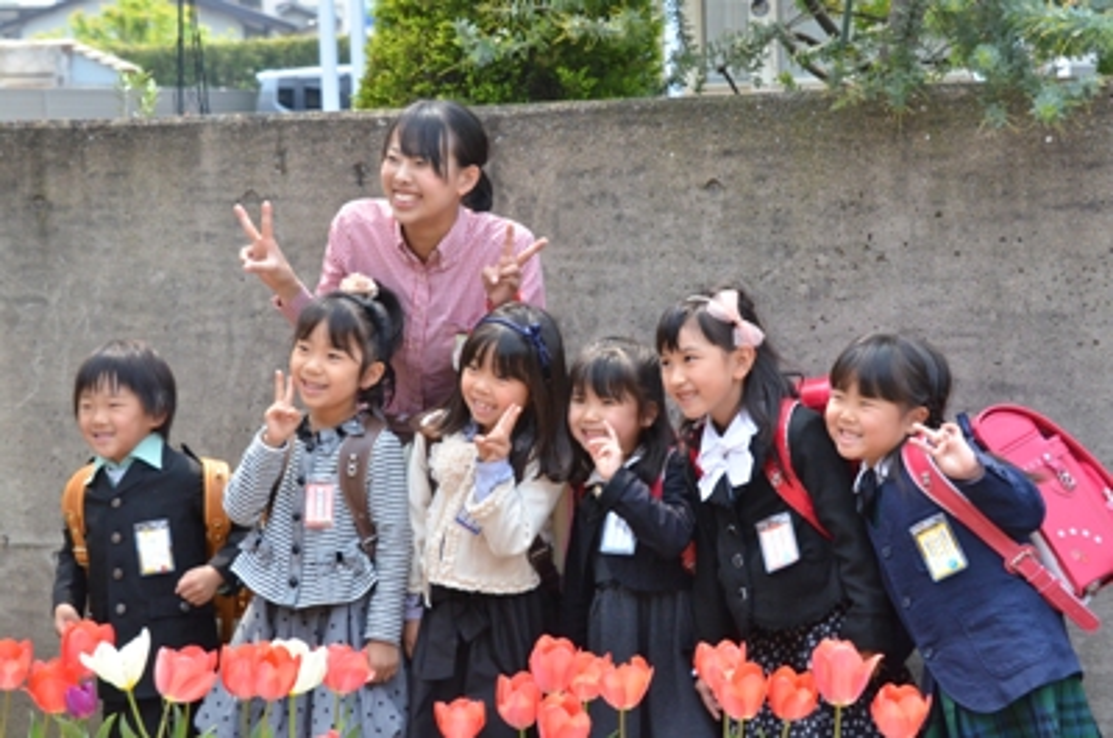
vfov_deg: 14.0
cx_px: 556
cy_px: 369
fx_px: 3008
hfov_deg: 21.0
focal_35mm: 98
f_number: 8
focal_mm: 65
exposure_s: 1/1000
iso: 2500
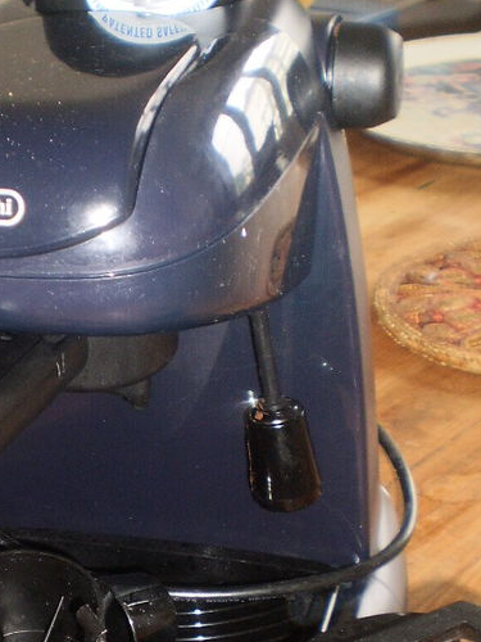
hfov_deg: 20.2
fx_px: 1334
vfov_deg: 26.8
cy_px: 455
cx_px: 94
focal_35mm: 72
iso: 125
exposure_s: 1/30
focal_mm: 6.3
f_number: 3.1
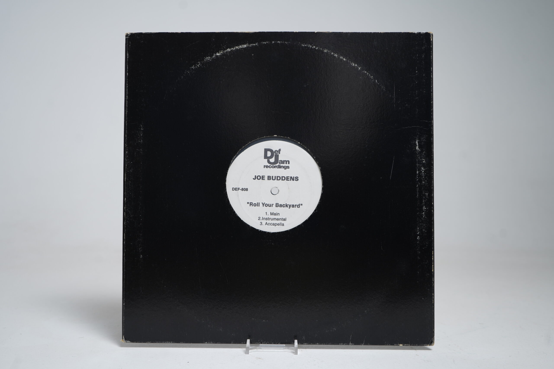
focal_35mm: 34
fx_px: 523
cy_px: 184
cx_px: 277
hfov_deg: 55.8
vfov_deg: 38.9
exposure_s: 1/6
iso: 64
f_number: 5
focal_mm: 34
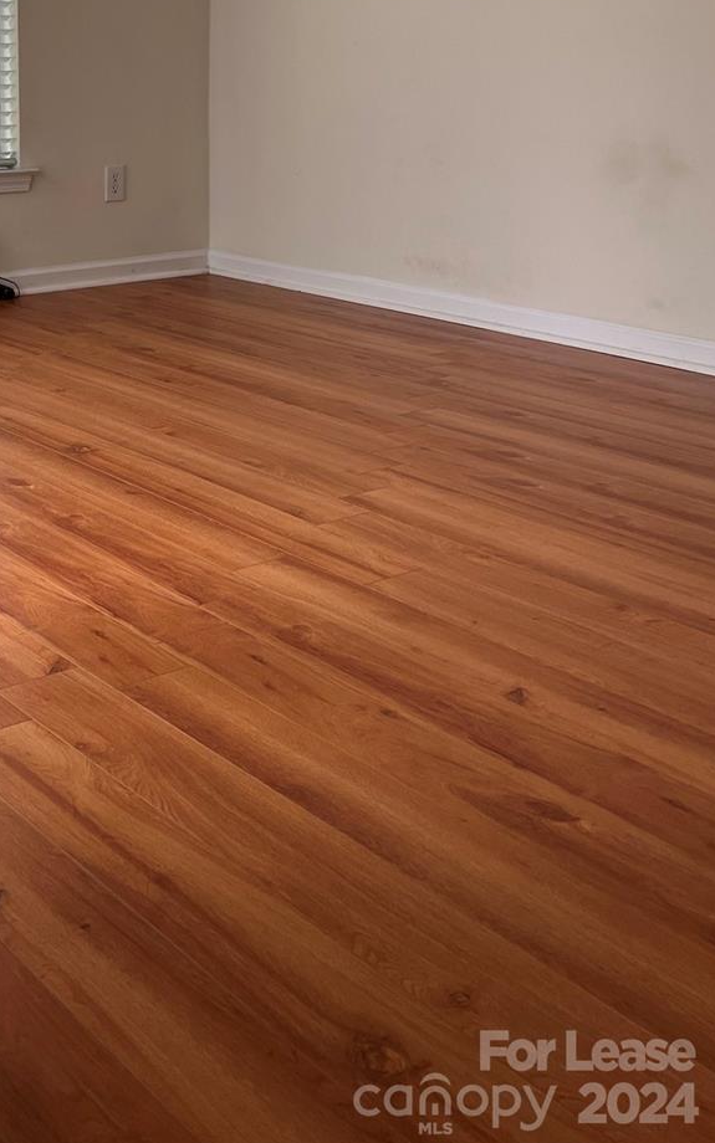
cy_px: 207
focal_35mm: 46
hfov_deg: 26.7
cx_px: 32
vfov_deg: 41.4
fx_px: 1434
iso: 40
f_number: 1.5
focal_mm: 5.7
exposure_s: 1/121
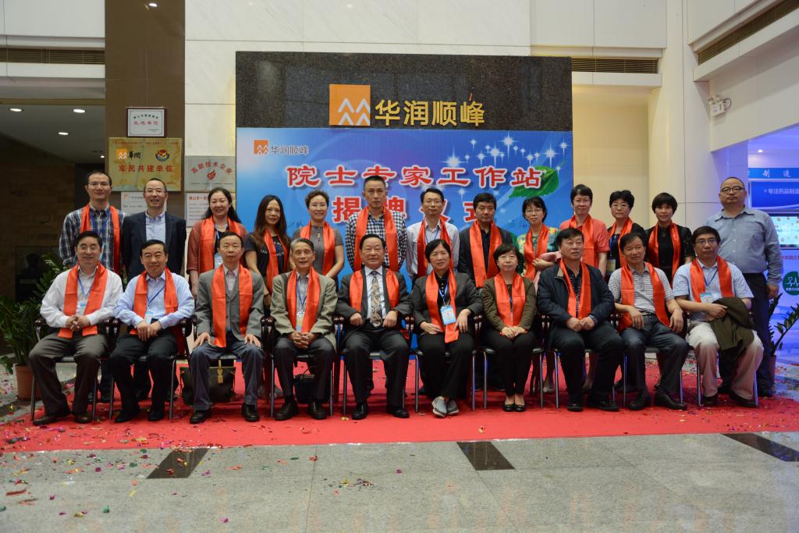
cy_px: 266
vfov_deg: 40.0
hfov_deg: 57.2
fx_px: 732
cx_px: 400
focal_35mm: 33
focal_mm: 22
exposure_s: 1/50
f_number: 3.8
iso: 500
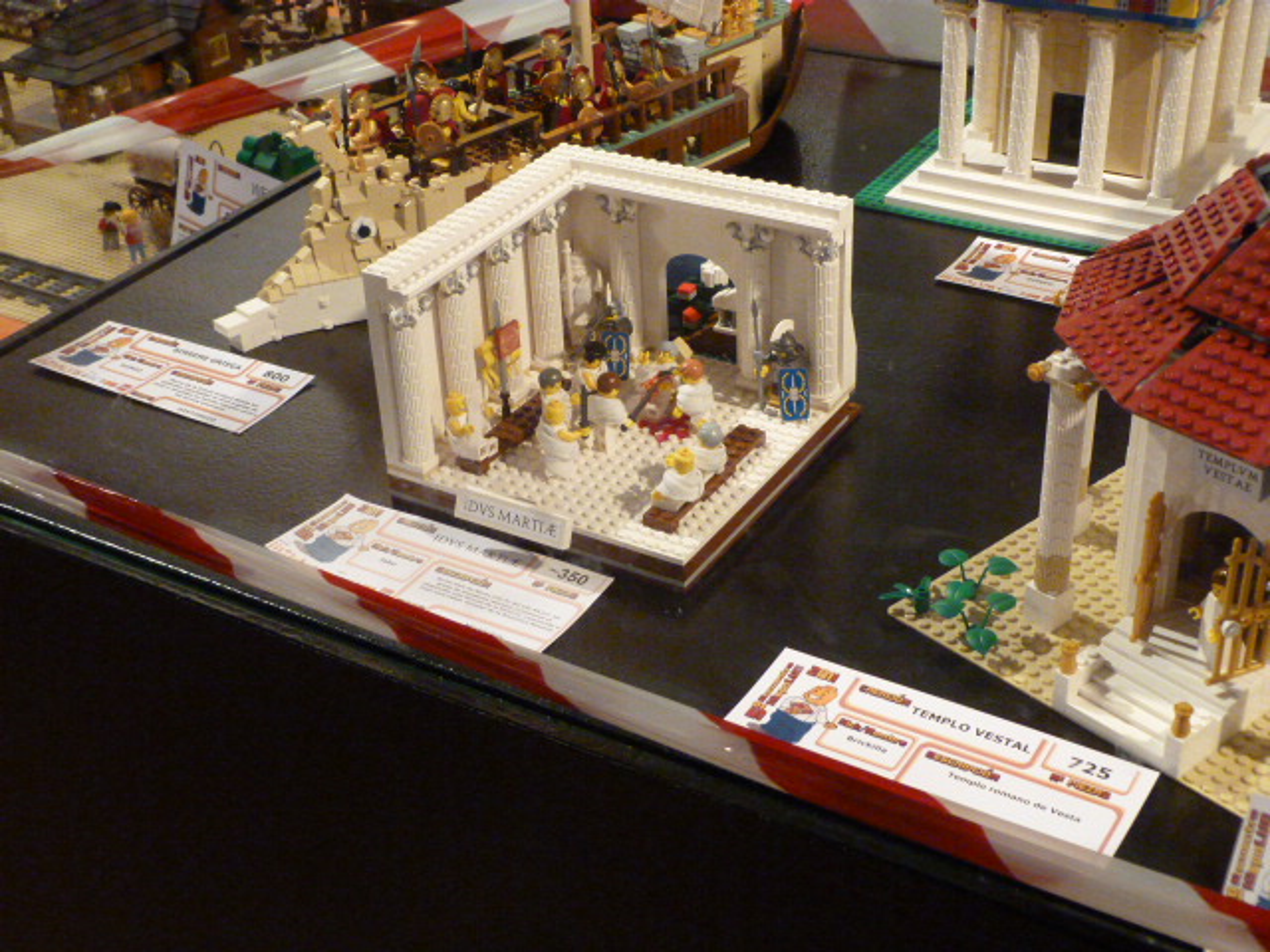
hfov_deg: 38.9
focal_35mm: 49
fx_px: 1798
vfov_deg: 29.7
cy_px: 476
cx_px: 635
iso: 800
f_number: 3.2
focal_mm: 8.7
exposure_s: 1/25
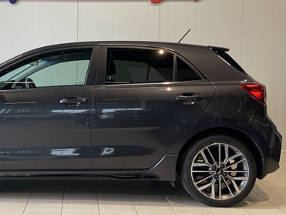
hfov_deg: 43.2
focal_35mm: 42
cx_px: 67
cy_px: 95
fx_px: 347
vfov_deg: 34.4
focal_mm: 4.25
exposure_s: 1/121
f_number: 1.8
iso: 50
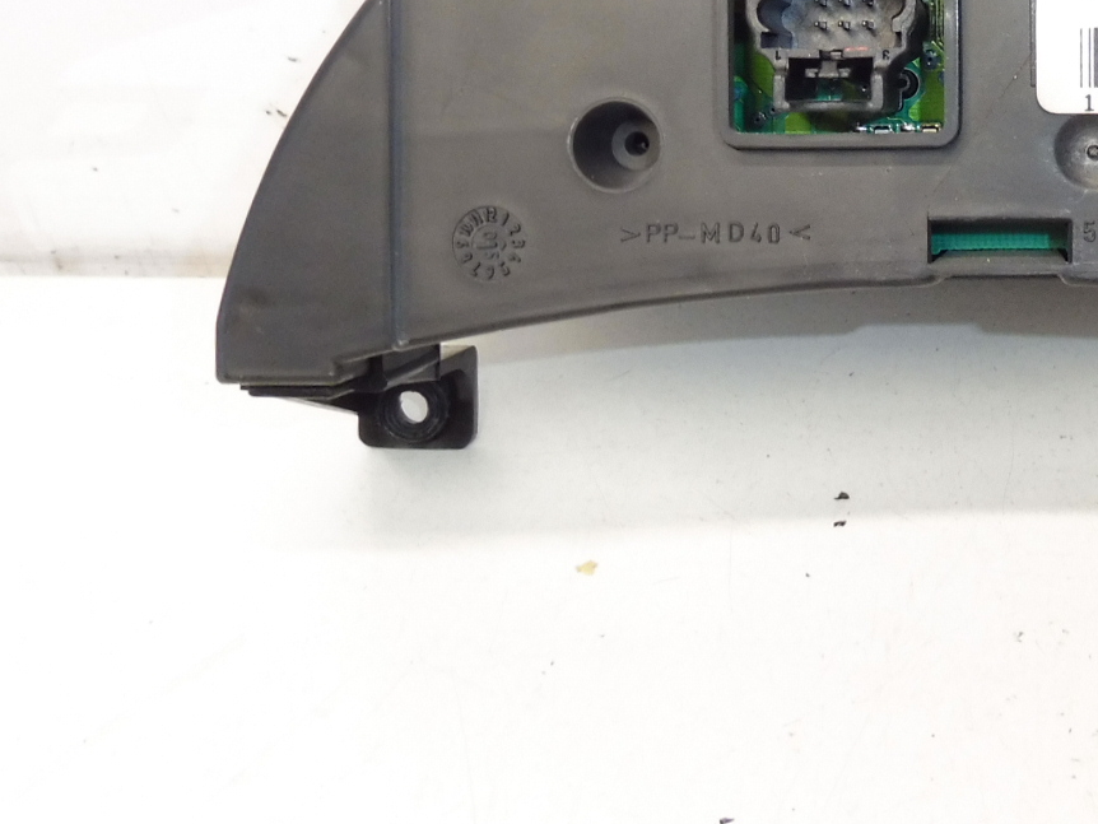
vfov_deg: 24.9
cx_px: 987
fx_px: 1809
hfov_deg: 32.1
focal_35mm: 57
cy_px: 73
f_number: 3.5
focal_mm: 4.3
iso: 200
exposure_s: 1/60
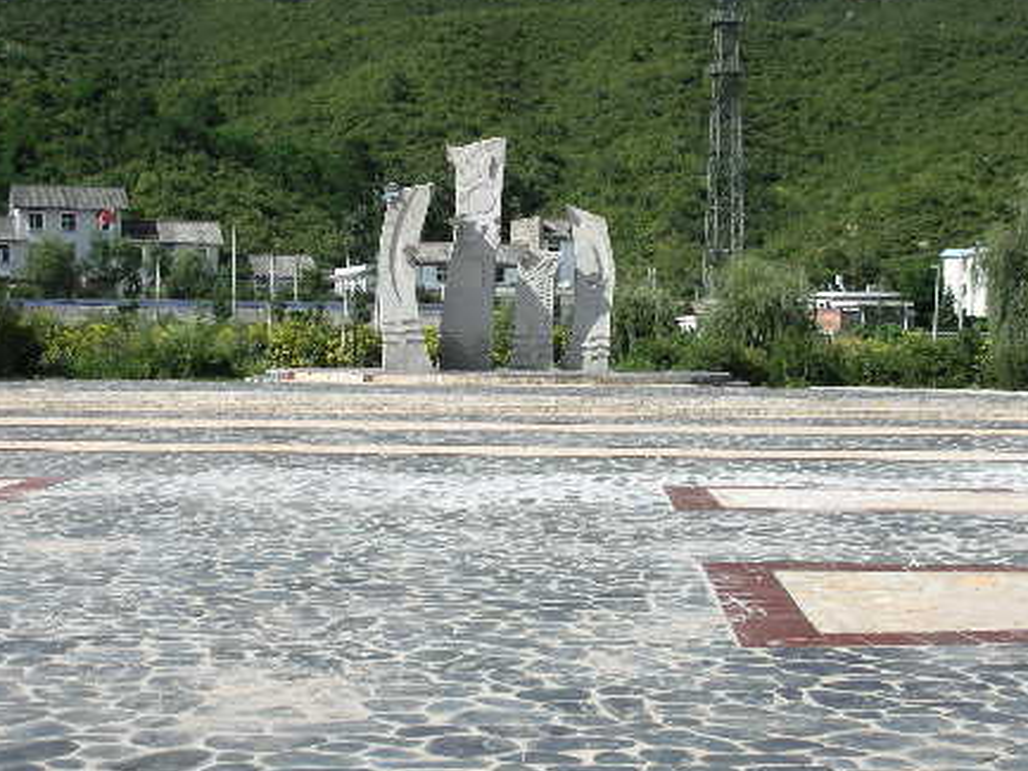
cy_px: 363
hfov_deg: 28.6
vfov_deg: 21.6
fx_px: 2020
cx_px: 520
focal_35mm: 68
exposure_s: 1/455
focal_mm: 7.7
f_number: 3.5
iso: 50
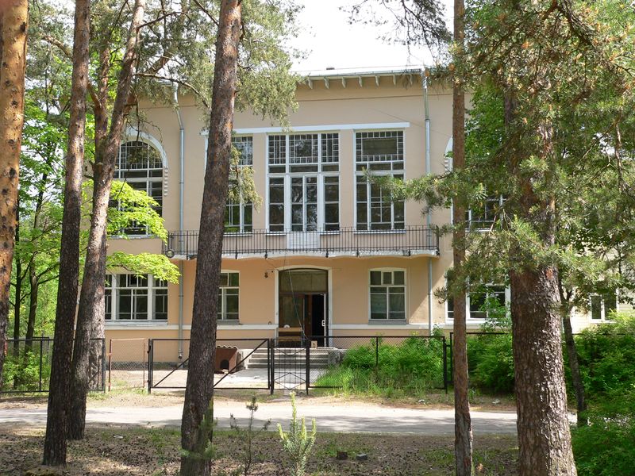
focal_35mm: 48
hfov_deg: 39.7
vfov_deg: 30.3
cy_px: 238
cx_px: 318
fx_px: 881
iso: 80
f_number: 4
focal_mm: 8
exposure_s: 1/125
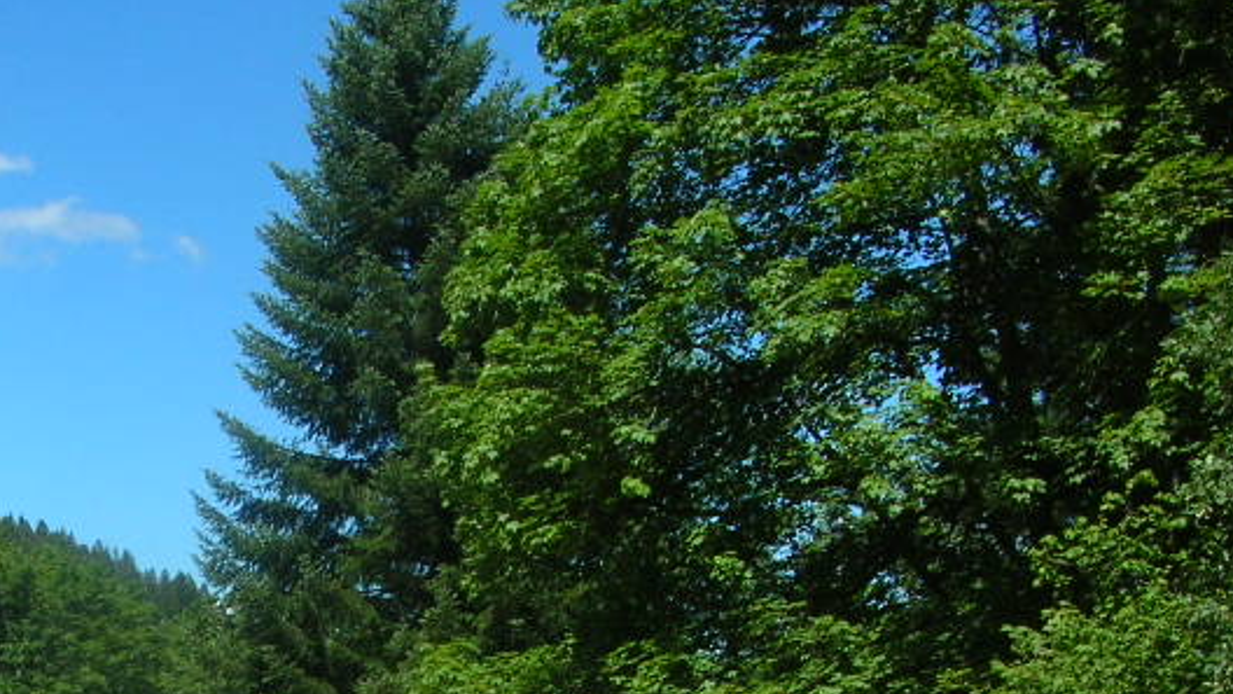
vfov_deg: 15.7
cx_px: 180
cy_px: 816
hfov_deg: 27.8
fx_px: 2419
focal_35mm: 74
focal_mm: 5.8
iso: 50
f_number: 5.6
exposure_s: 1/246
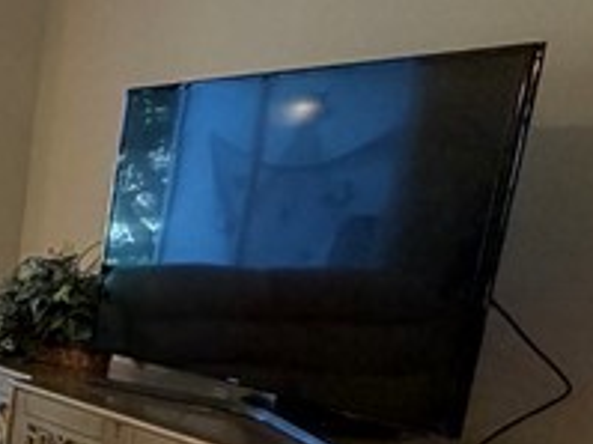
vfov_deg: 19.7
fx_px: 1233
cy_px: 471
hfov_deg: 18.1
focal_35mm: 72
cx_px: -599
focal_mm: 2.22
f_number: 2.2
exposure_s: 1/60
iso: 250
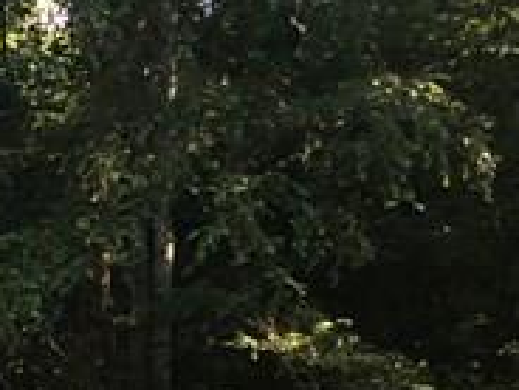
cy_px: 582
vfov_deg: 9.3
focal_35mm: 156
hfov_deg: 11.7
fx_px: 2339
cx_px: -429
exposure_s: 1/1066
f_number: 1.8
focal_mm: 3.99
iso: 20
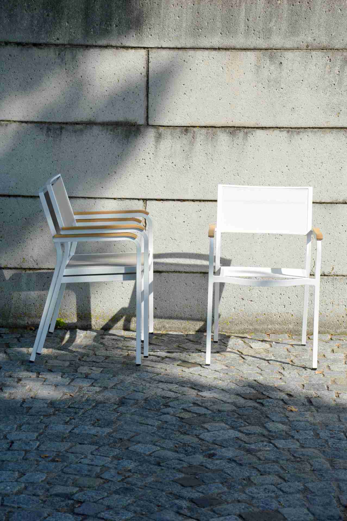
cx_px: 174
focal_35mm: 93
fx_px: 1347
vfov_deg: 21.9
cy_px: 260
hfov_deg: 14.7
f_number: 8
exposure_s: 1/250
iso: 100
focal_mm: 62
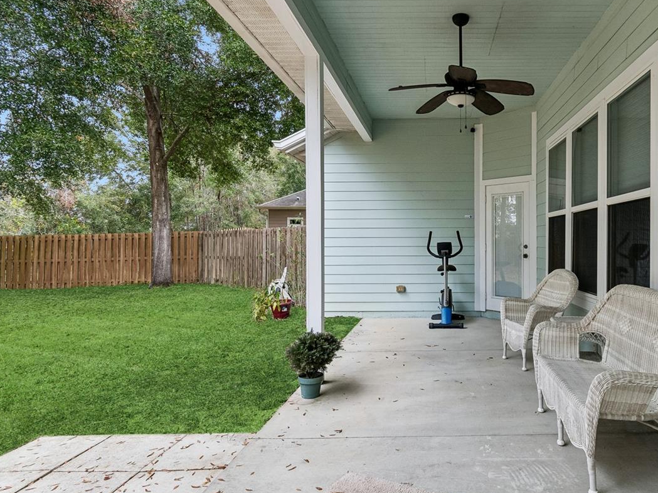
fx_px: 418
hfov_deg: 74.5
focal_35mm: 22
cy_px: 234
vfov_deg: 61.1
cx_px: 426
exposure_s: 1/60
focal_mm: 10
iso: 200
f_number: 8
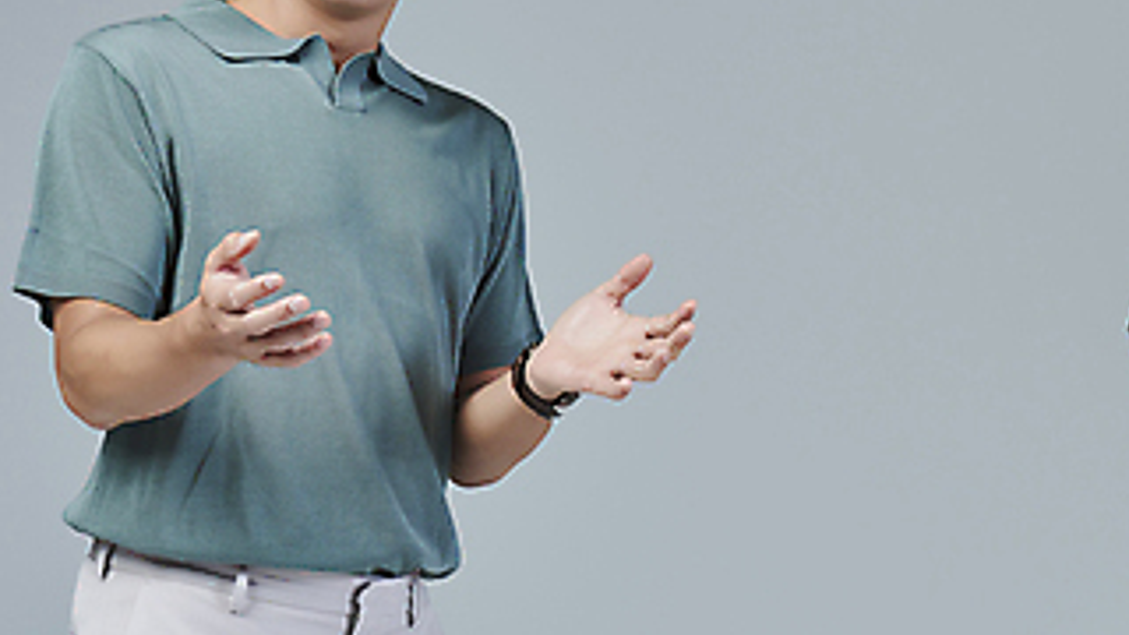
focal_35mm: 169
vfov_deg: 7.2
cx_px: 857
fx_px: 5059
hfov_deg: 12.7
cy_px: 212
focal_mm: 86
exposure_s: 1/125
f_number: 14
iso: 100
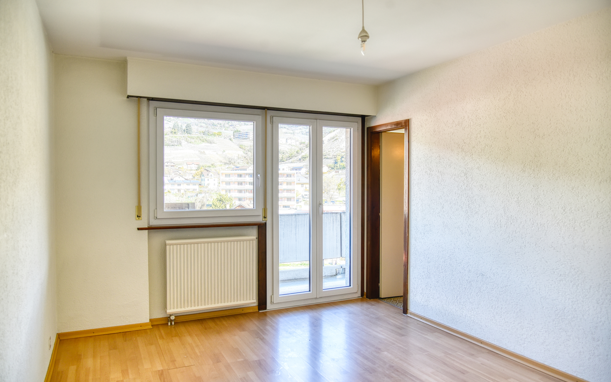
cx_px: 300
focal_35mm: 25
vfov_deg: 49.3
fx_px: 416
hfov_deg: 72.5
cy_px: 190
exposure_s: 1/320
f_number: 9
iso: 250
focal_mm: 24
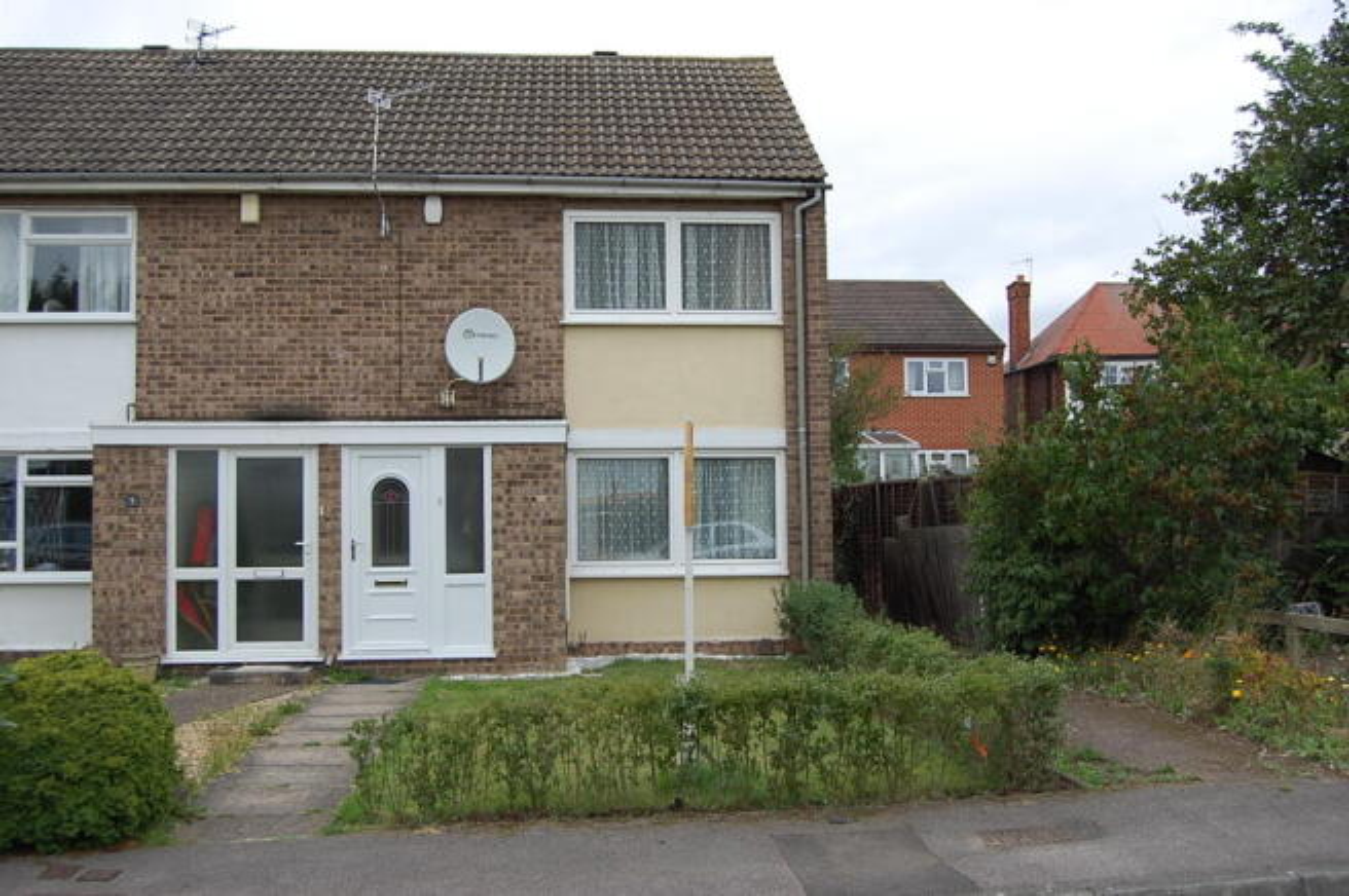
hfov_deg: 55.2
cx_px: 674
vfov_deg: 38.3
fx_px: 1291
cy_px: 448
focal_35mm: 34
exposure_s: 1/125
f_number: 5.6
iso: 200
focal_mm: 23
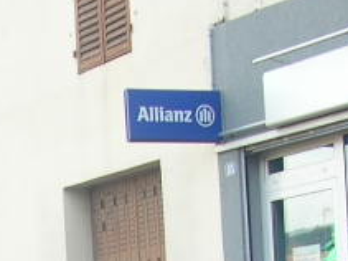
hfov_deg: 11.4
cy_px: 548
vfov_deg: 8.2
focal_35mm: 170
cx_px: -51
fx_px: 1708
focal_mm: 5.8
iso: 50
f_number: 2.8
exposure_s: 1/167
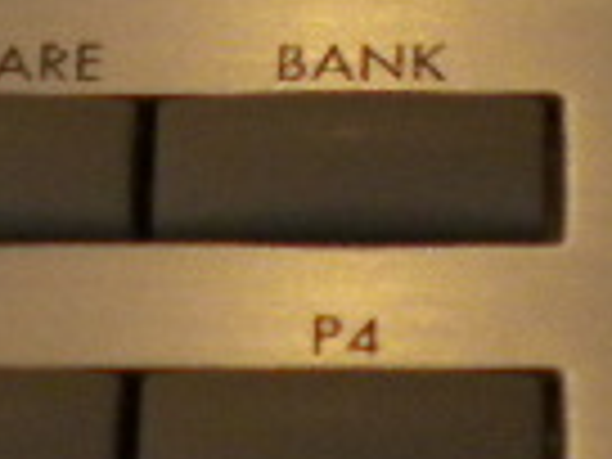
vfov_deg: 5.6
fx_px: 4650
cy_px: 382
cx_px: -234
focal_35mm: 263
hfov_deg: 7.4
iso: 238
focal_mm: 6.3
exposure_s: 1/59.8
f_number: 3.1
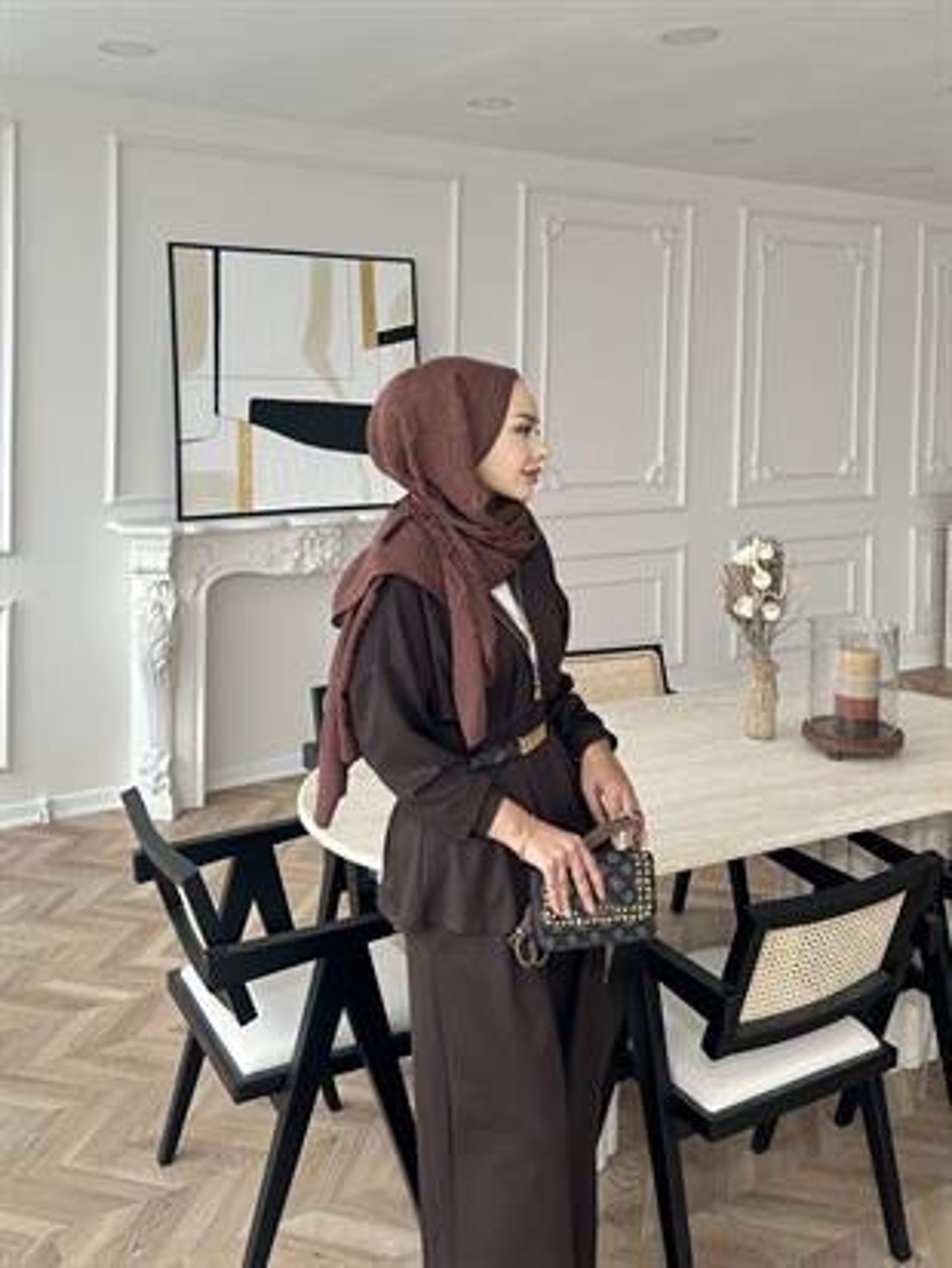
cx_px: 476
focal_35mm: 24
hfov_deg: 56.8
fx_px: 880
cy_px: 634
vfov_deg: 71.6
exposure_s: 1/121
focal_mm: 6.86
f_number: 1.78
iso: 100
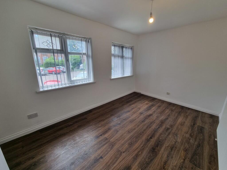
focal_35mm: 13
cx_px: 114
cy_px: 85
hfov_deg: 106.2
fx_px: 85
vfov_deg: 89.9
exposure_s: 1/101
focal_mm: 2.2
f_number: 2.2
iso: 50
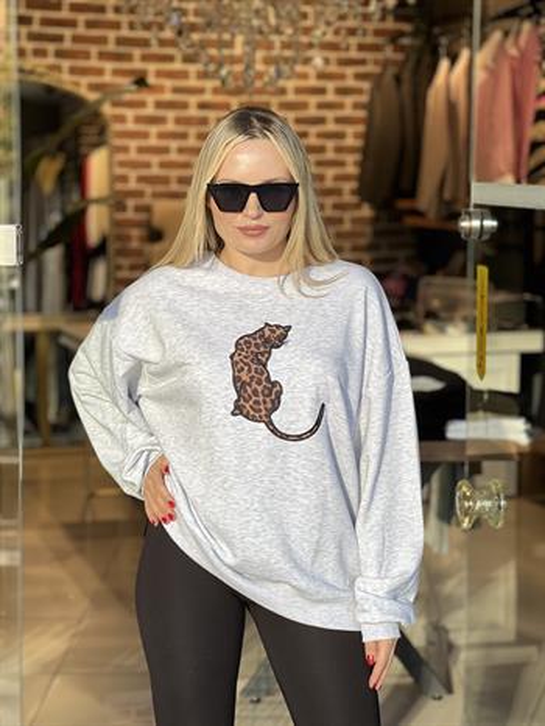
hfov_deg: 19.2
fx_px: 1615
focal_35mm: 77
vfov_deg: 25.3
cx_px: 272
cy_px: 363
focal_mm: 9
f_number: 2.8
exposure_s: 1/108
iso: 20
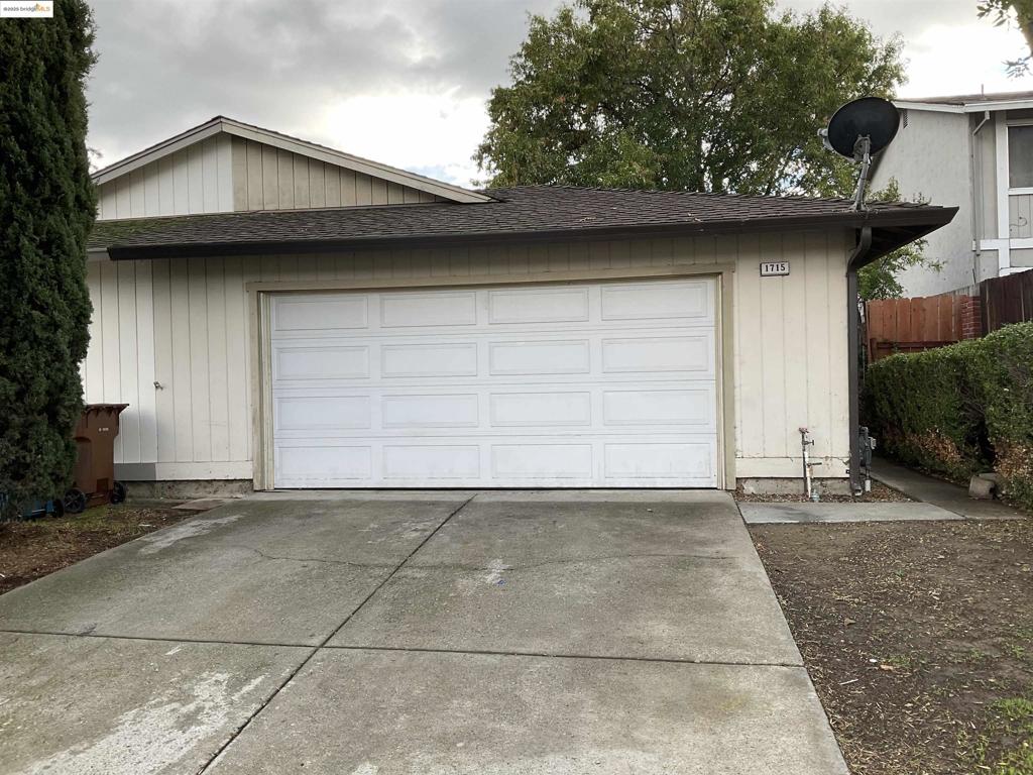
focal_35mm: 29
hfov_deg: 61.7
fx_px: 865
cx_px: 516
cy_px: 388
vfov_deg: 48.2
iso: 16
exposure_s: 1/302
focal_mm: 3
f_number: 1.8
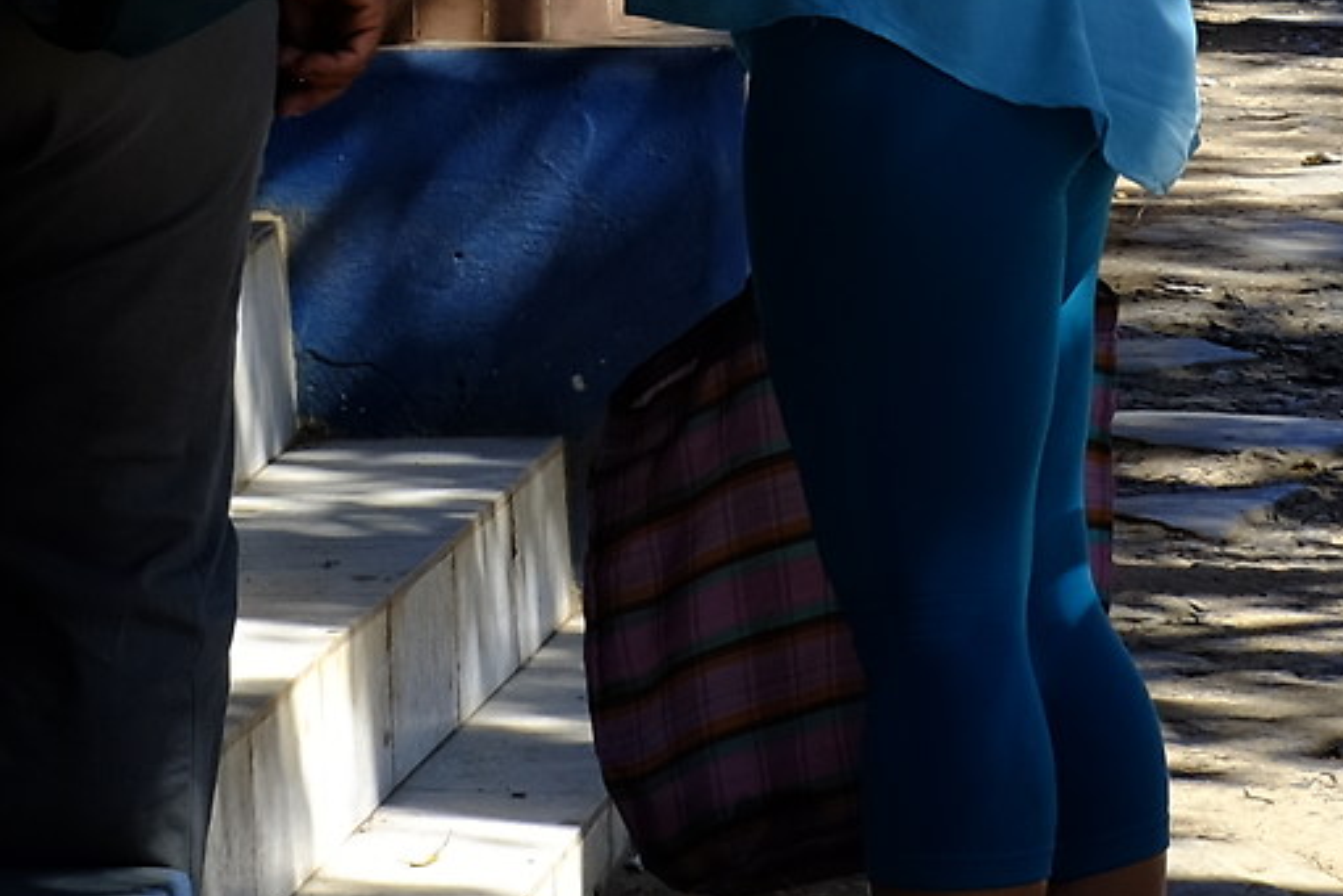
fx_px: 9291
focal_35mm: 249
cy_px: -794
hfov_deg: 8.3
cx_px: 941
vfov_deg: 5.4
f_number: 8
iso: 200
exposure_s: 1/180
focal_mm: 35
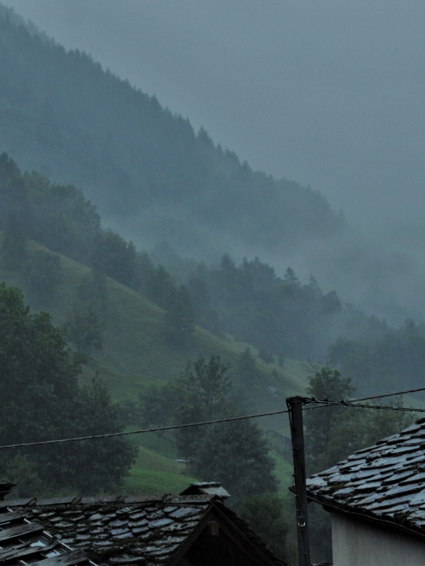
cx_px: 149
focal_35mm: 122
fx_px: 1997
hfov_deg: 12.1
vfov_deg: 16.2
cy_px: 282
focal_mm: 56
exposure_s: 1/125
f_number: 7.1
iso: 640
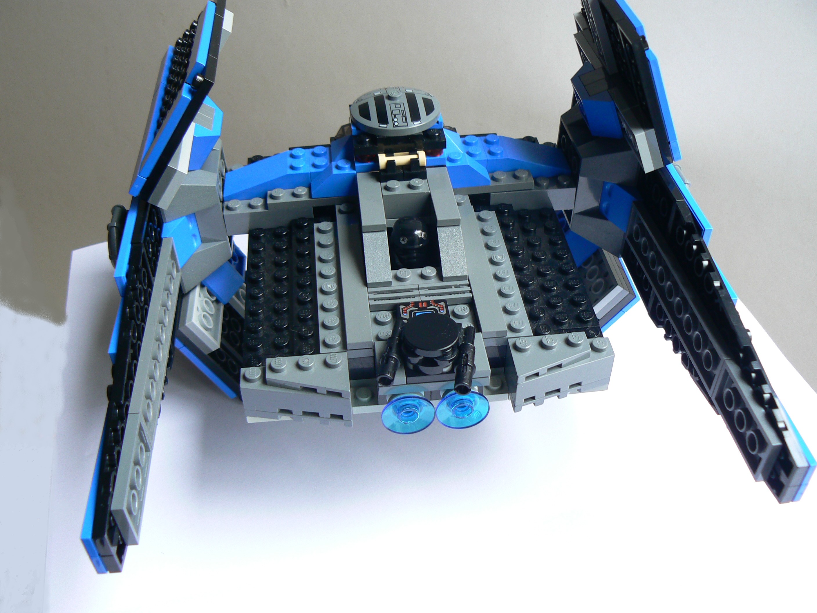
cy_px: 306
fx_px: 850
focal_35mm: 36
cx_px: 408
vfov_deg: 39.7
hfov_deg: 51.4
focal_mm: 6
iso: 80
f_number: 2.8
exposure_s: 1/30
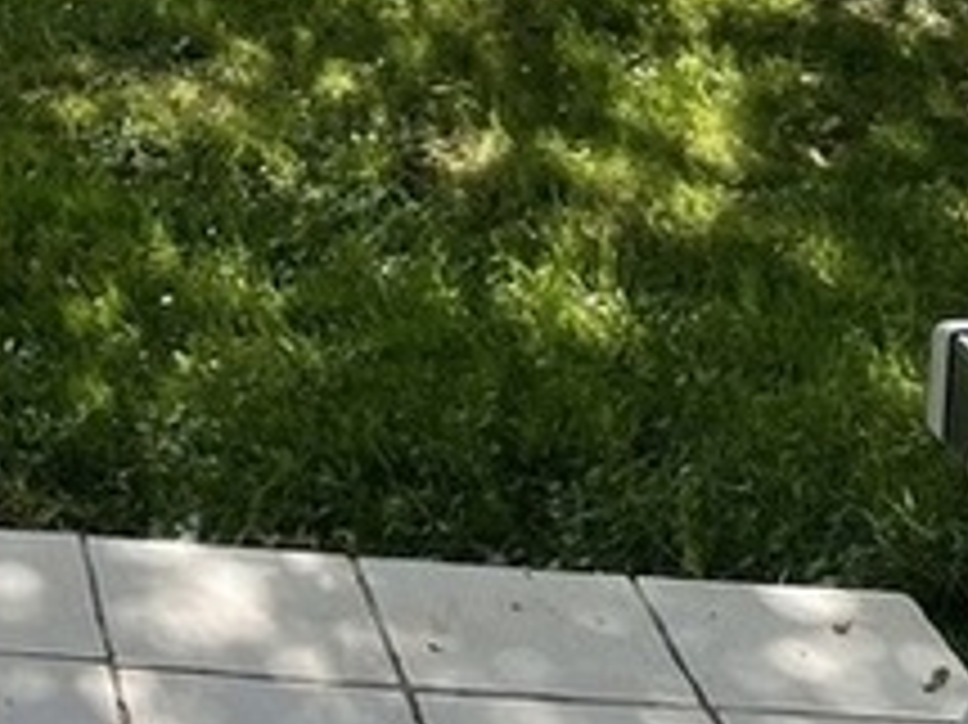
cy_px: -778
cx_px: -761
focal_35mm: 109
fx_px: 3046
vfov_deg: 11.9
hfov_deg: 15.6
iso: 32
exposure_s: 1/1125
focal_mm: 4.2
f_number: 1.6
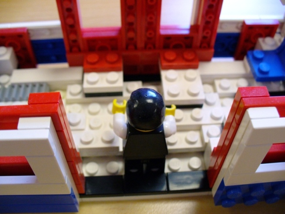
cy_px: 107
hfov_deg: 50.1
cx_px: 142
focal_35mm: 37
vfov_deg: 38.7
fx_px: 305
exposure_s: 1/30
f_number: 2.8
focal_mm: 6.1
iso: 200
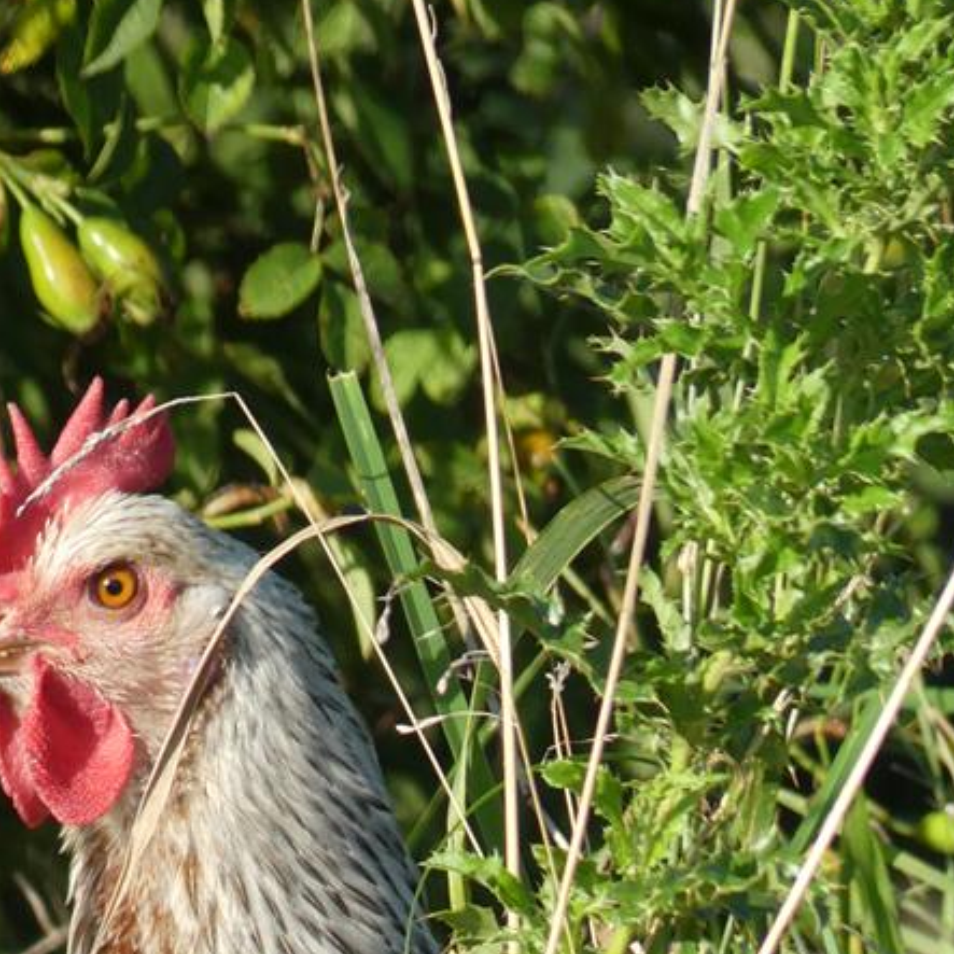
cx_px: 142
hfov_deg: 1.5
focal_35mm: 1170
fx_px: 36481
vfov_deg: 1.5
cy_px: 964
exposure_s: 1/2000
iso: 200
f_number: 2.8
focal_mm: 100.5
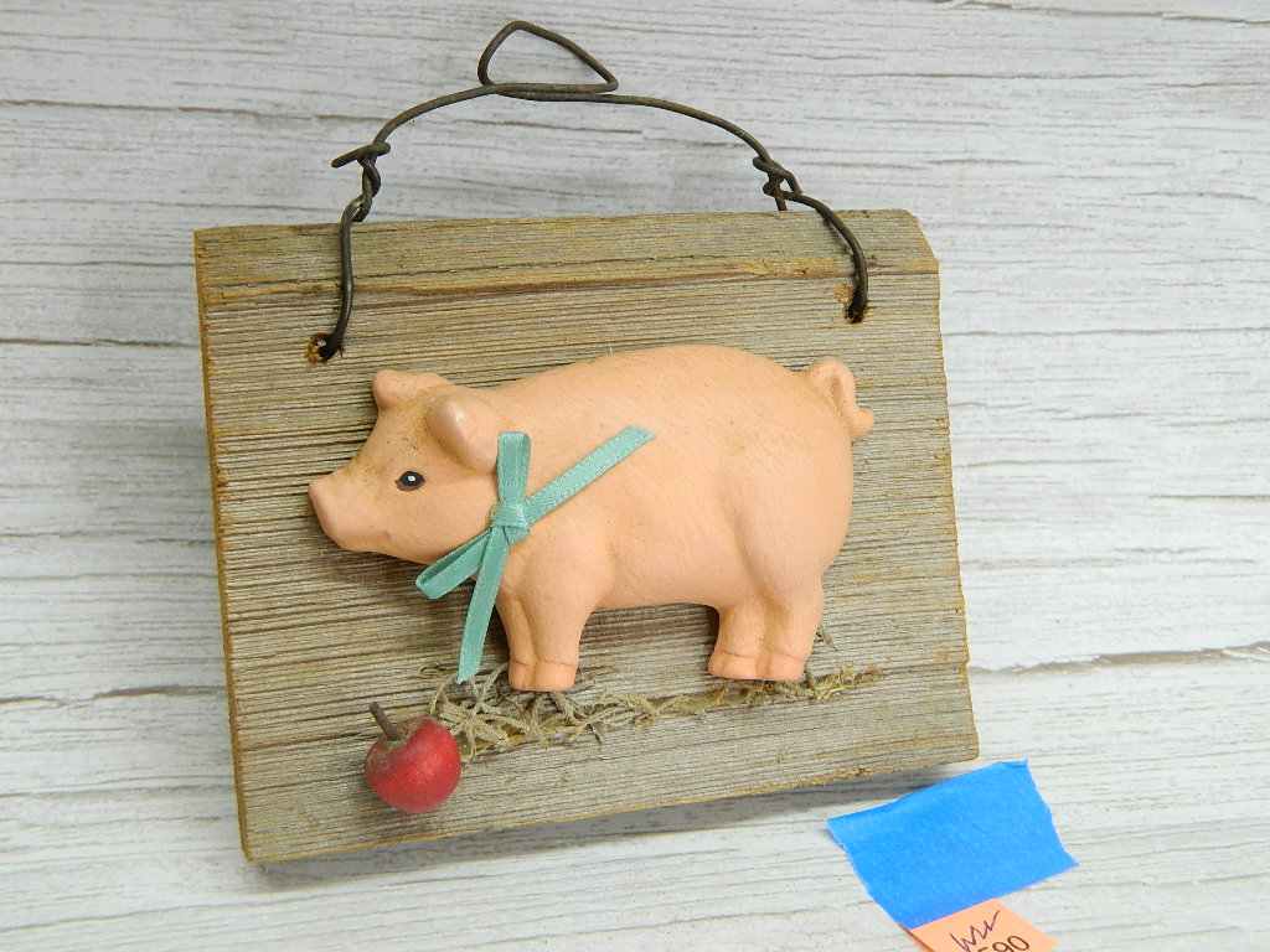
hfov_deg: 40.4
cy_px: 476
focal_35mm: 47
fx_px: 1724
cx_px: 635
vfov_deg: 30.9
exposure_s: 1/40
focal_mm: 8.4
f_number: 3.6
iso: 140
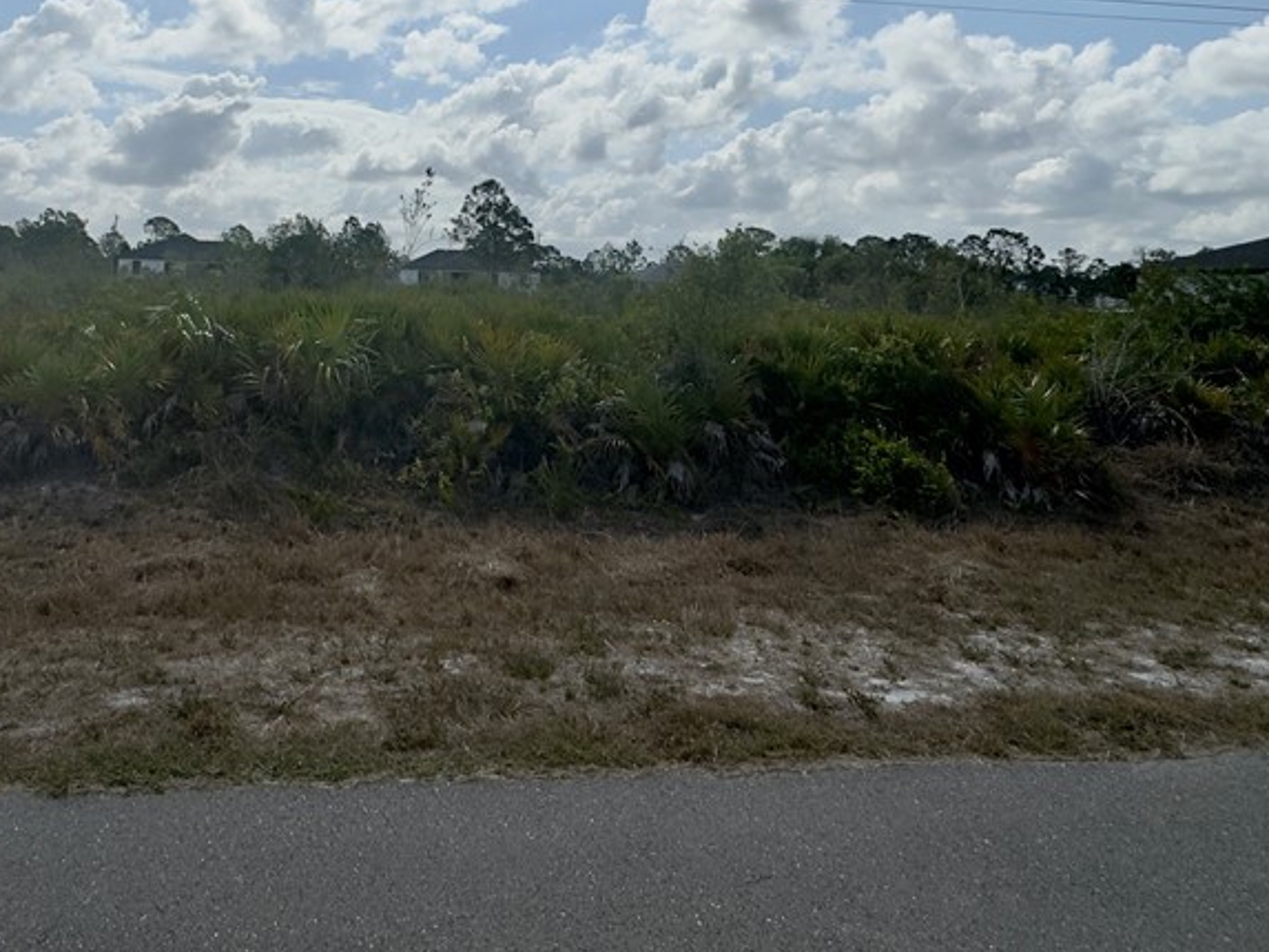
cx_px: 434
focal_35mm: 25
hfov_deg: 67.7
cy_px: 153
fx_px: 917
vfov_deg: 50.6
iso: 32
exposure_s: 1/5650
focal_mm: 2.22
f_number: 2.2
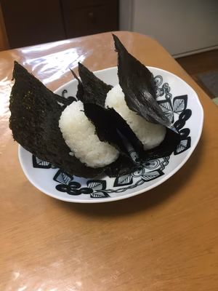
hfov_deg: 48.2
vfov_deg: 61.7
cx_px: 109
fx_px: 244
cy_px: 146
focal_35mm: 29
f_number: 2.2
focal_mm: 4.15
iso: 125
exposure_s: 1/33
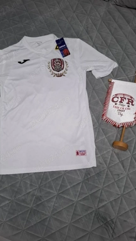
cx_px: 62
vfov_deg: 71.9
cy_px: 119
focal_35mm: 26
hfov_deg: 44.3
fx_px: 167
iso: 320
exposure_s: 1/50
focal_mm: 5.54
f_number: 1.8
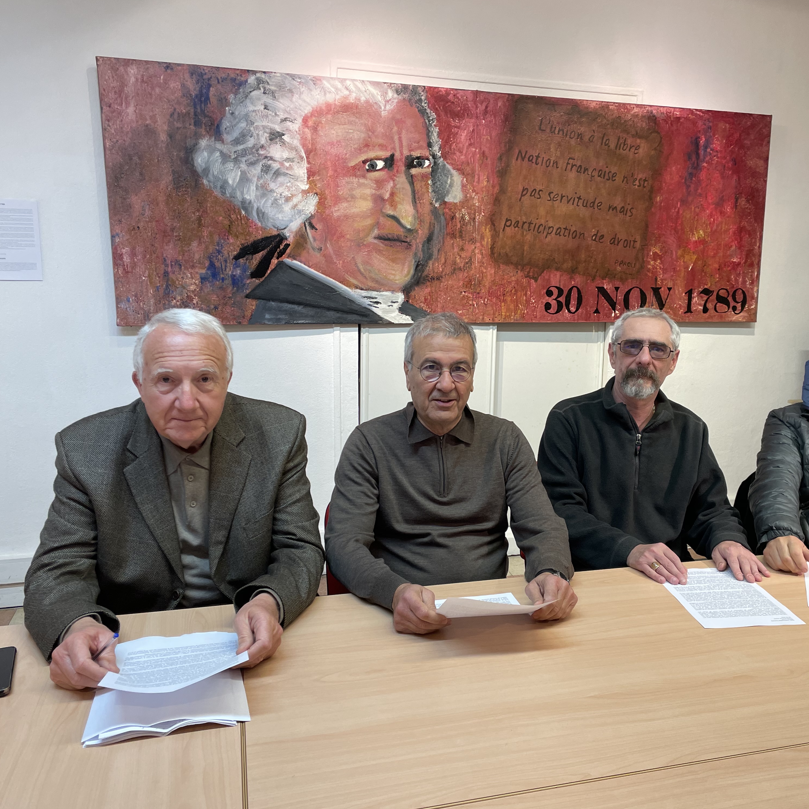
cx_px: 490
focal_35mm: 31
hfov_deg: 52.1
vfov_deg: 52.5
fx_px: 820
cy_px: 406
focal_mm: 4.2
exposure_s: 1/100
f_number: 1.6
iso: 100
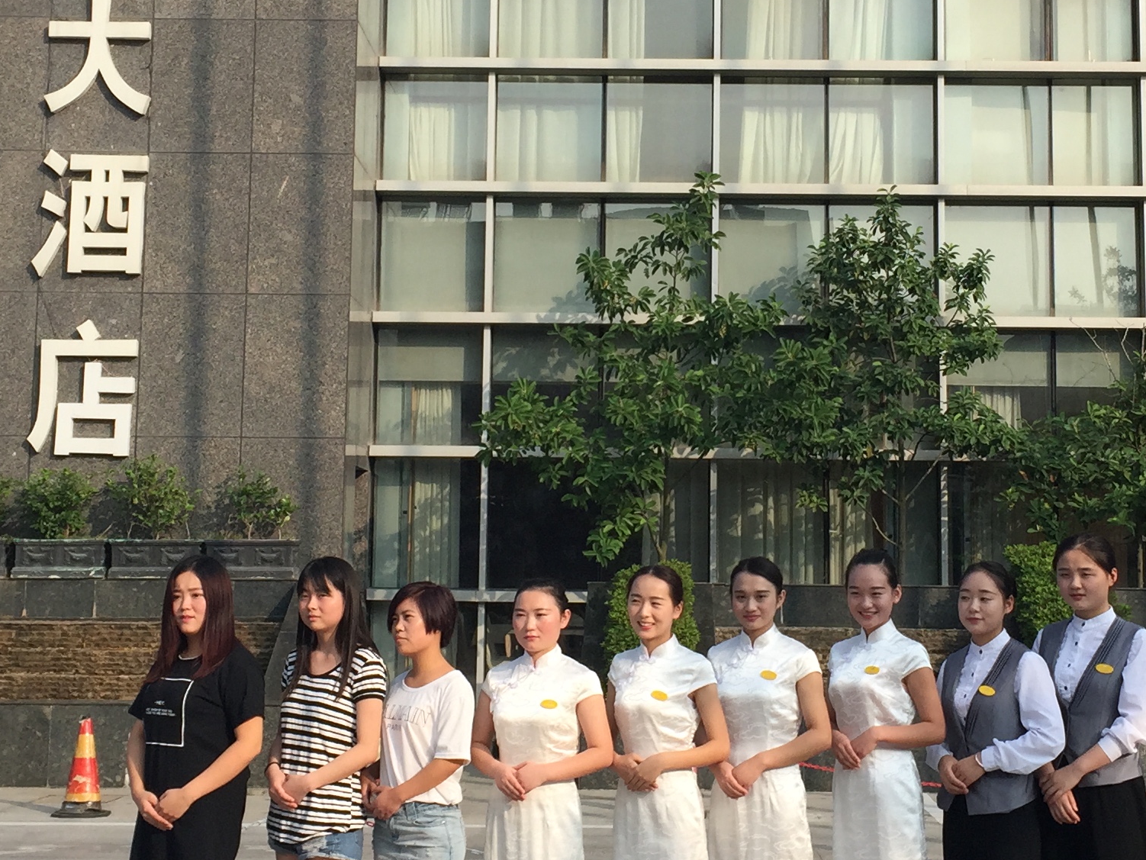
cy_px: 351
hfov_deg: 30.7
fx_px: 2086
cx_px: 645
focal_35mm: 63
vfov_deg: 23.3
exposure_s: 1/1582
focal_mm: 4.15
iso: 32
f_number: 2.2
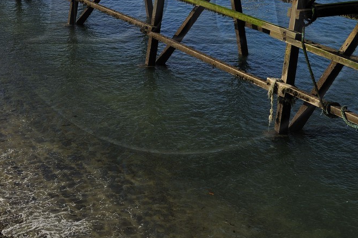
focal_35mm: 82
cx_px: 179
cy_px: -44
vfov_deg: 16.0
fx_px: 815
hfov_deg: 24.8
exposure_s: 1/200
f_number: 10
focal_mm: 34
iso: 200
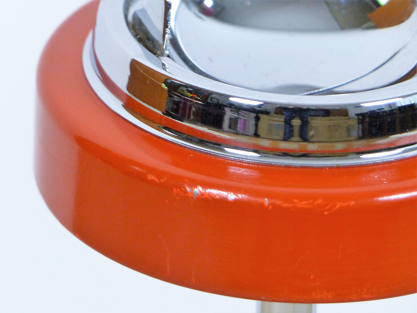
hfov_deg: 4.3
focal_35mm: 462
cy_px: 156
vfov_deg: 3.2
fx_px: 5565
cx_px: 208
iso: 400
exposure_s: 1/50
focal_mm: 75.6
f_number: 2.8
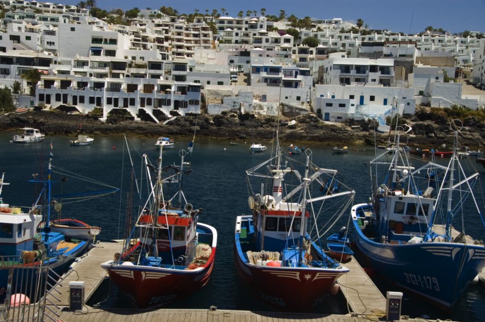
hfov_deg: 41.1
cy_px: 161
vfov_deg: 28.0
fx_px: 646
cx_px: 242
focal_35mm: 48
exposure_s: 1/200
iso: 200
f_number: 7.1
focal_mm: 32
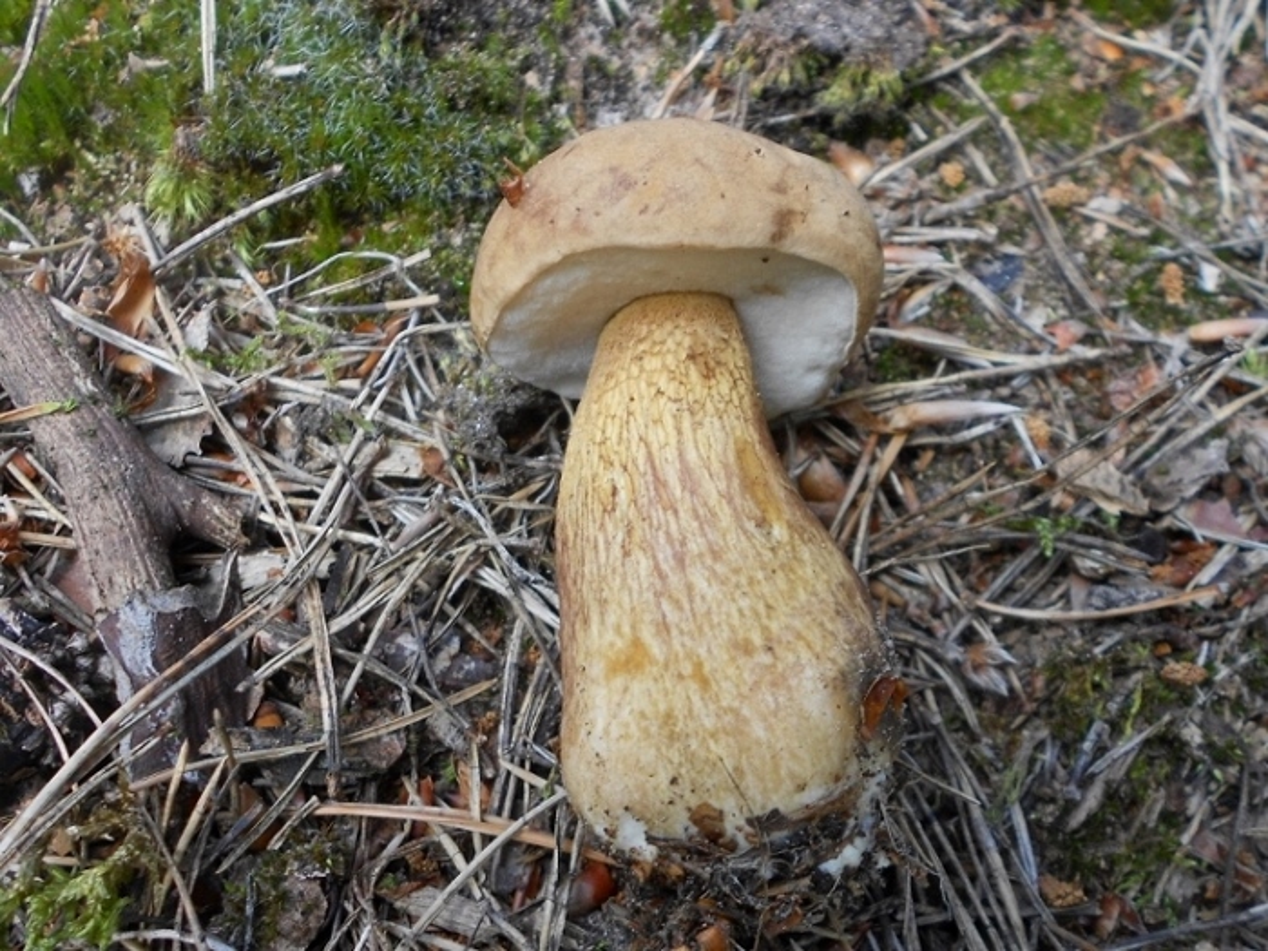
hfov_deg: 67.3
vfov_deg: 53.1
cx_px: 634
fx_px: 952
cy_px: 476
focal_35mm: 26
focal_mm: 4.6
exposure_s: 1/50
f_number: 3.2
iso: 80
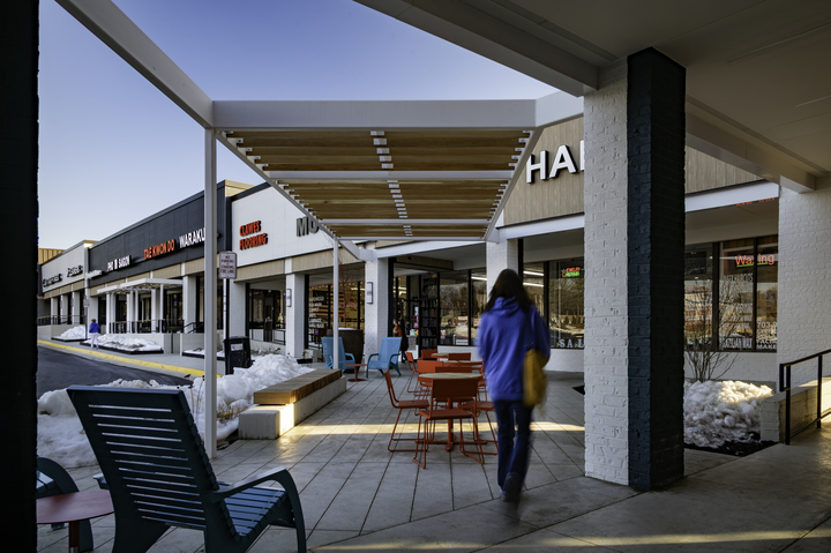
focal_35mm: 24
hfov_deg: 73.8
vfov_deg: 53.1
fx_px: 554
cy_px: 276
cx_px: 416
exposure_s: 1/50
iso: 200
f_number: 11
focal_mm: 24
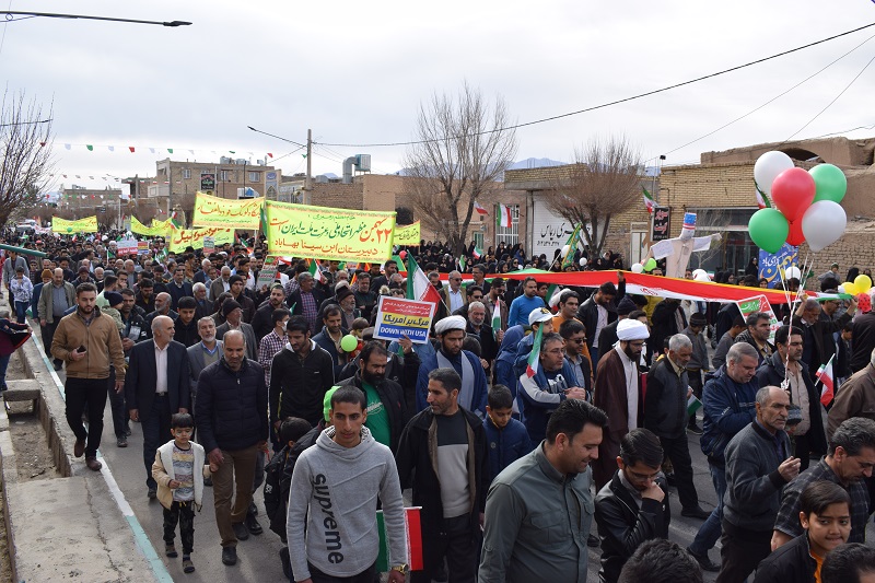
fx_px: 802
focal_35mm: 33
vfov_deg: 40.0
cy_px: 292
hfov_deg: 57.2
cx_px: 438
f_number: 9
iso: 200
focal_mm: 22
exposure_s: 1/320
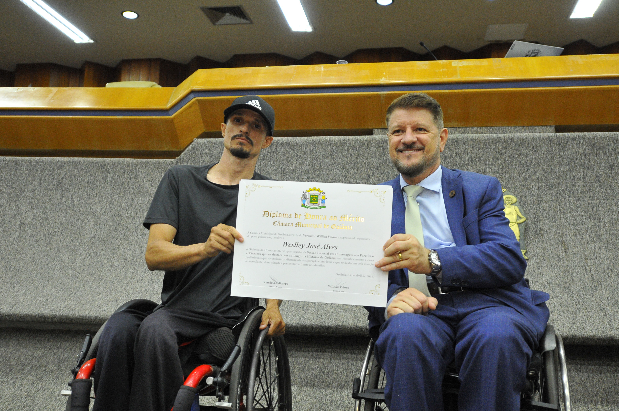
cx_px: 310
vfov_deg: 36.8
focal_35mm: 36
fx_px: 618
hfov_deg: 53.2
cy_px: 206
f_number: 2.8
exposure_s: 1/125
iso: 1600
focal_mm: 24
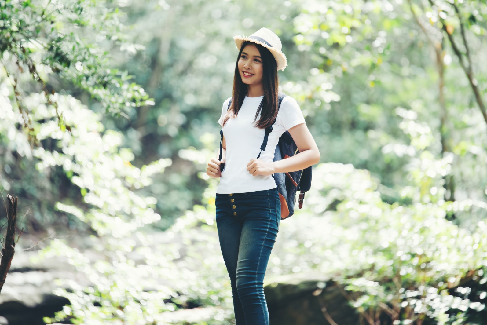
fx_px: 2747
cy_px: 161
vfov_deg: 6.8
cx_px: 242
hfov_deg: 10.1
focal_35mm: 203
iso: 200
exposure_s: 1/125
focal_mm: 200
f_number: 2.8
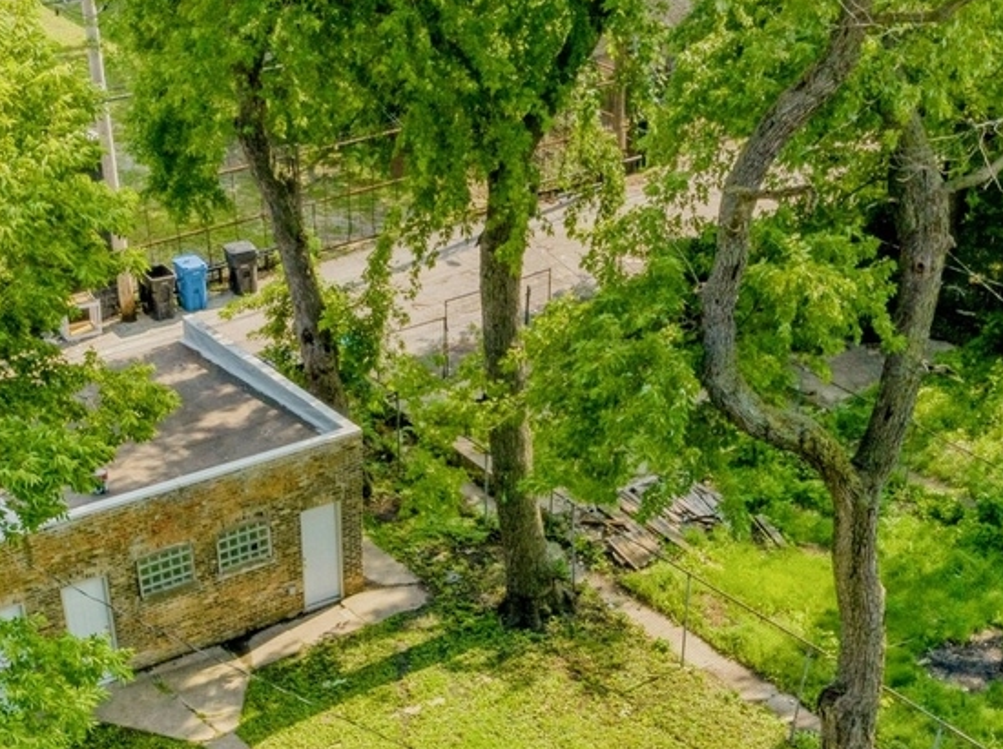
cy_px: 891
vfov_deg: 21.6
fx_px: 1823
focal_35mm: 63
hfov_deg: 30.8
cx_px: 464
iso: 100
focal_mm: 12.29
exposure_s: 1/160
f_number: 9
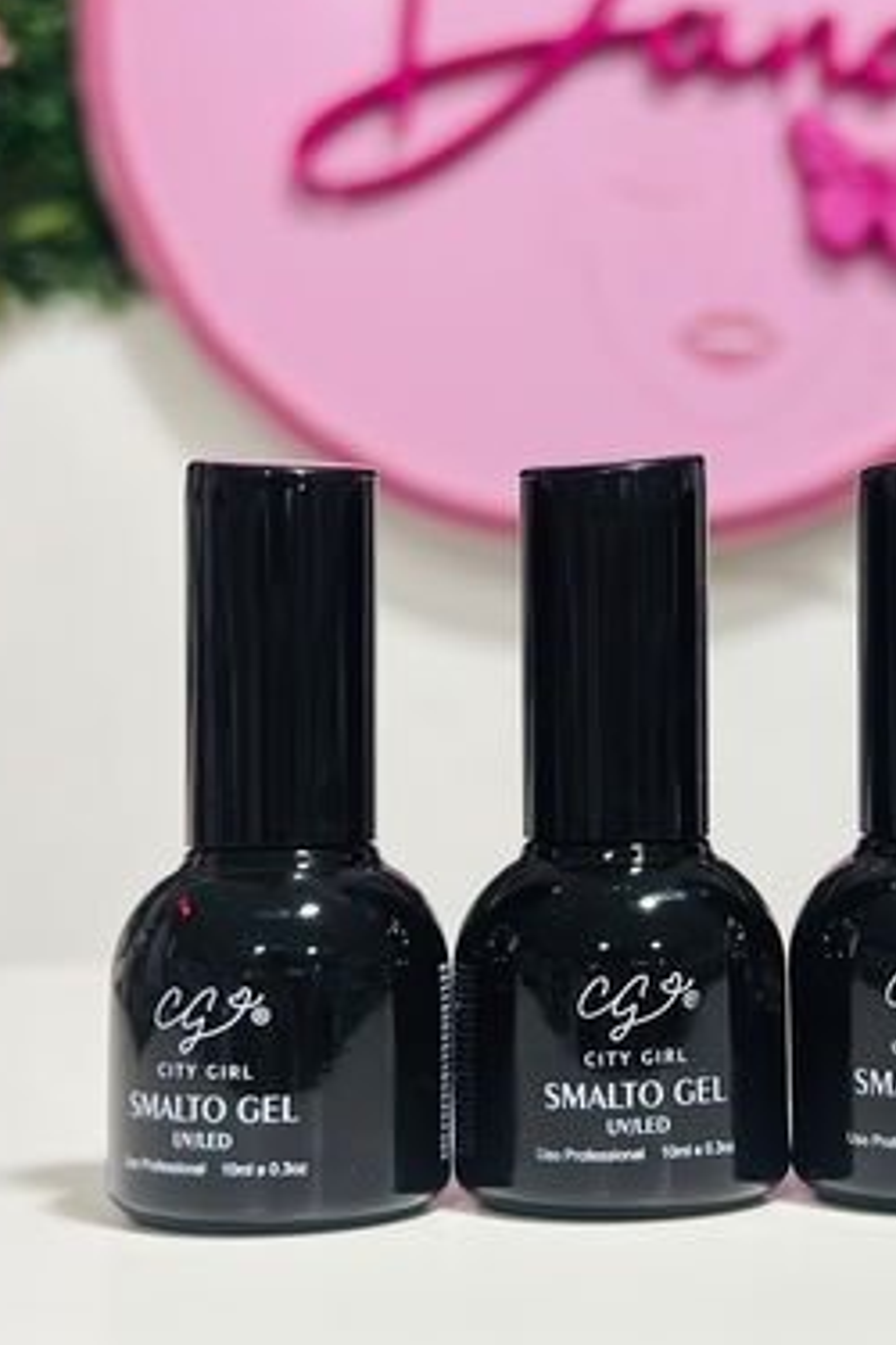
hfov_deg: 19.1
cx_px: 667
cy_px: 393
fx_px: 2650
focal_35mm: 71
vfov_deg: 28.2
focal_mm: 6.86
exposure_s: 1/50
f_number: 1.78
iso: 250
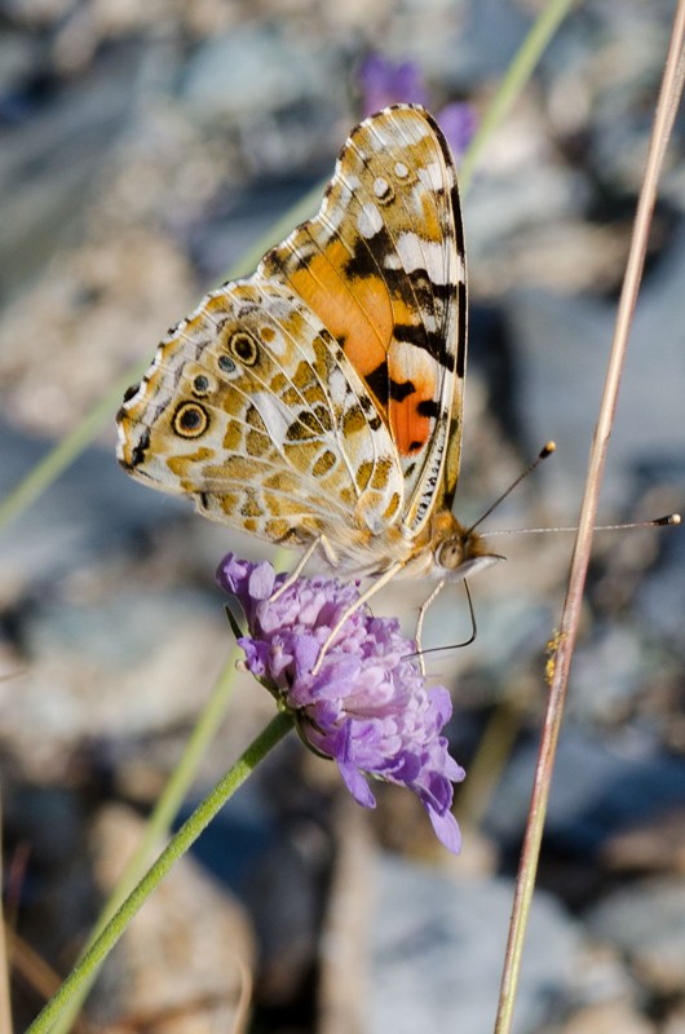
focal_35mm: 135
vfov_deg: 15.2
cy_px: 517
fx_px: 3870
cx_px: 342
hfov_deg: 10.1
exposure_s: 1/160
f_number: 16
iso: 250
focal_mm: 90
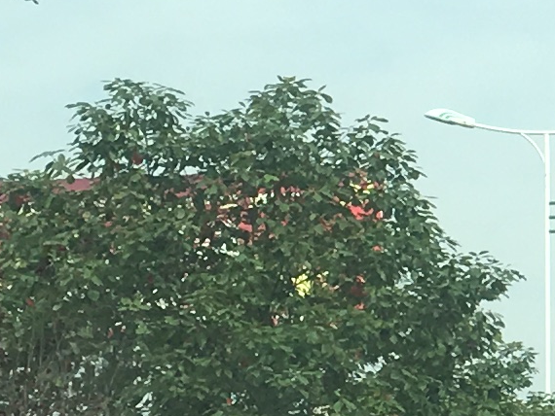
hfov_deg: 8.7
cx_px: 1395
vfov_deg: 7.2
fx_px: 3288
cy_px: 150
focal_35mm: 205
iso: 25
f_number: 2.2
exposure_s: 1/894
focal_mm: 4.15
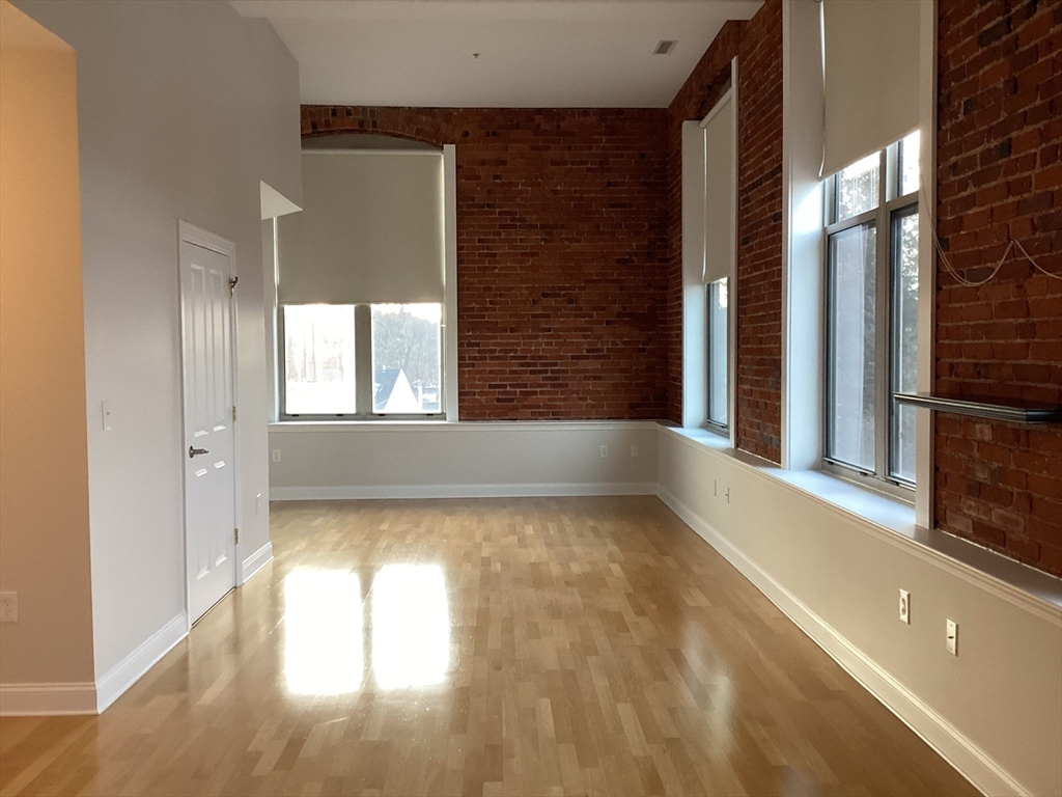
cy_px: 398
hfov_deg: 58.4
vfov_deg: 45.4
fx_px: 951
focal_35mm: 31
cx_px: 531
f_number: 2.4
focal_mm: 3.3
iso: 125
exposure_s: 1/60
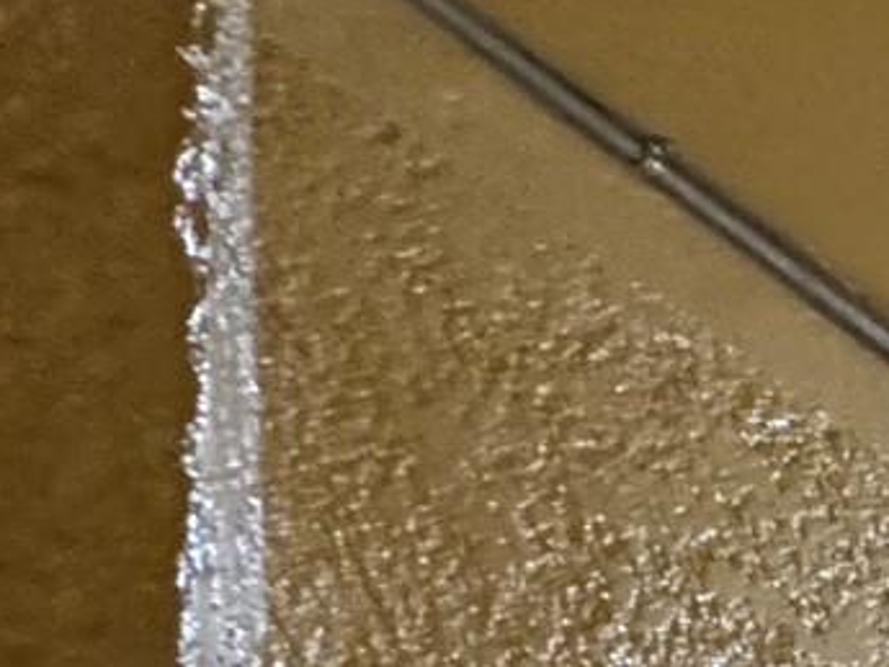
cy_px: 1617
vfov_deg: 13.2
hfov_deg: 11.9
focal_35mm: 83
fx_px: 2132
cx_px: 2608
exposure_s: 1/41
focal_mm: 2.22
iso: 500
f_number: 2.2
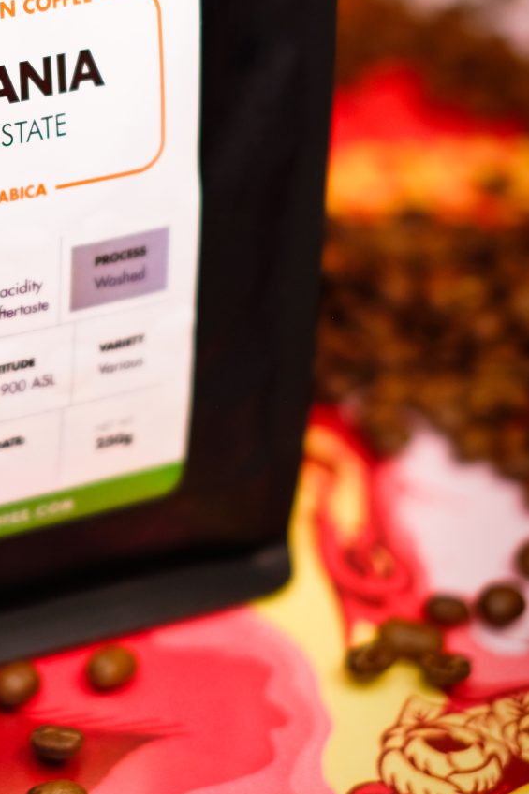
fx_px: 2646
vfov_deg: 16.9
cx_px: -50
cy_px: 141
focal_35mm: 120
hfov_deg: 11.3
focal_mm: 35
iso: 200
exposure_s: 1/210
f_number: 1.8
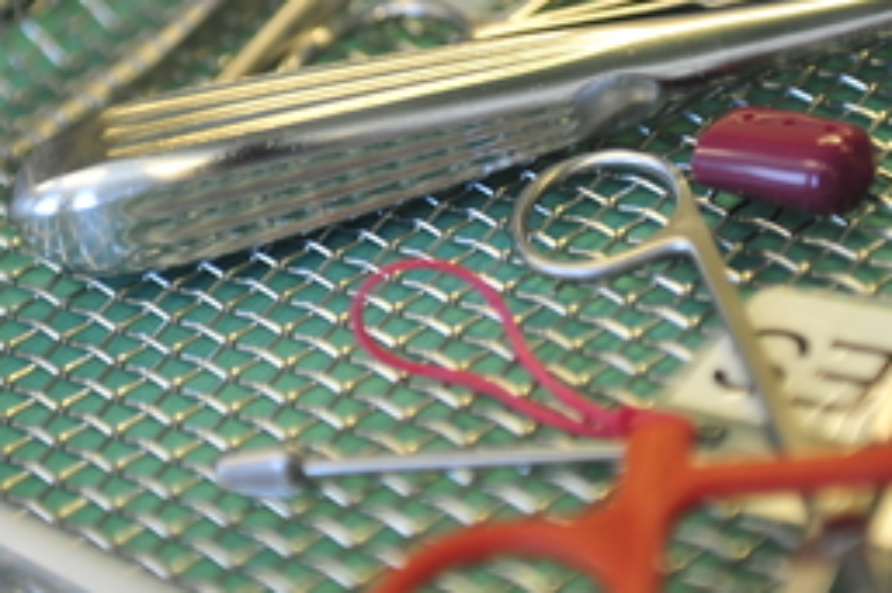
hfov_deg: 14.2
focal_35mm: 145
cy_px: 12
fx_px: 3590
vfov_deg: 9.4
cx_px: 375
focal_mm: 62
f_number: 2.8
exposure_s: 1/40
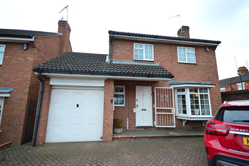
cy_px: 83
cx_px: 124
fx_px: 104
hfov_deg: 100.4
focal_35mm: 15
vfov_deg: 77.3
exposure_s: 1/60
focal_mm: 10
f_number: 4
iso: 100
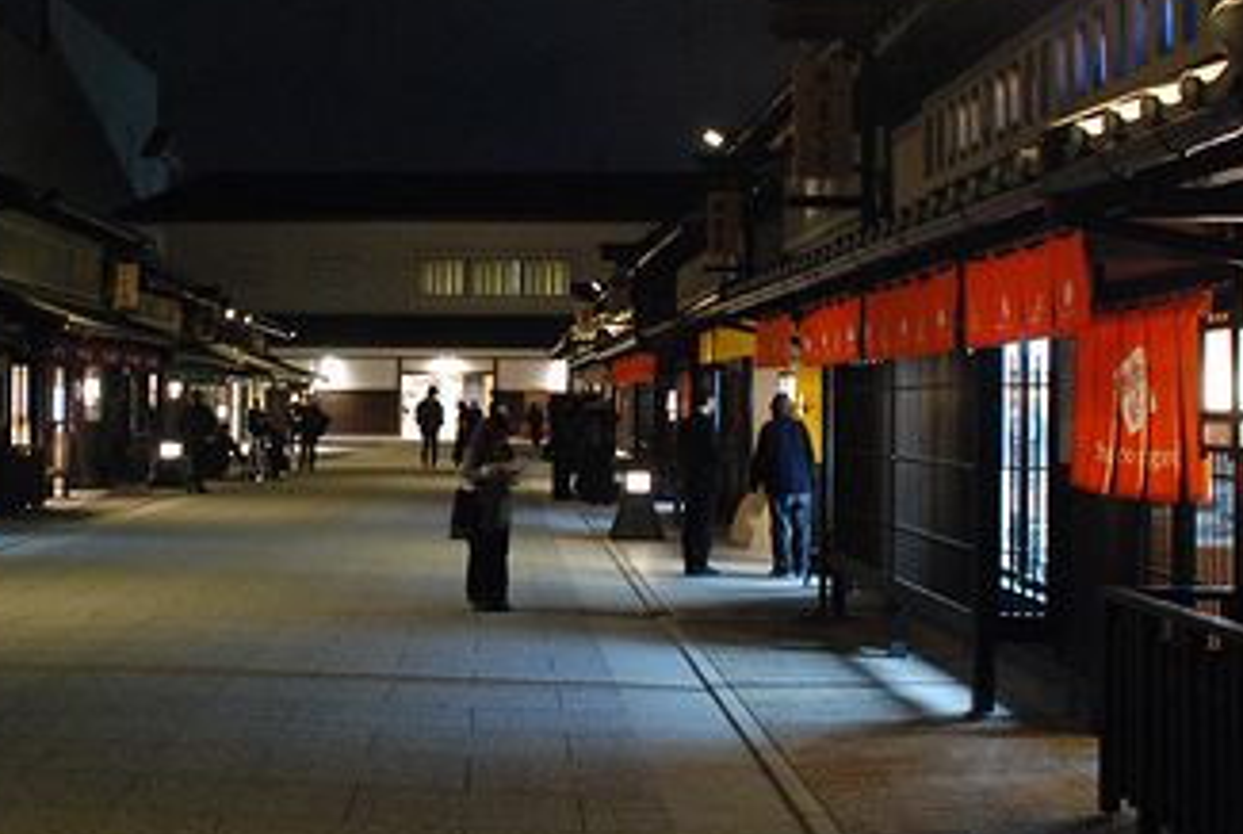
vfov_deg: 28.2
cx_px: 325
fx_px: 1660
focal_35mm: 48
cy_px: 365
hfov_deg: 40.0
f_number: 3.8
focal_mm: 20
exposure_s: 1/15
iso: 1600
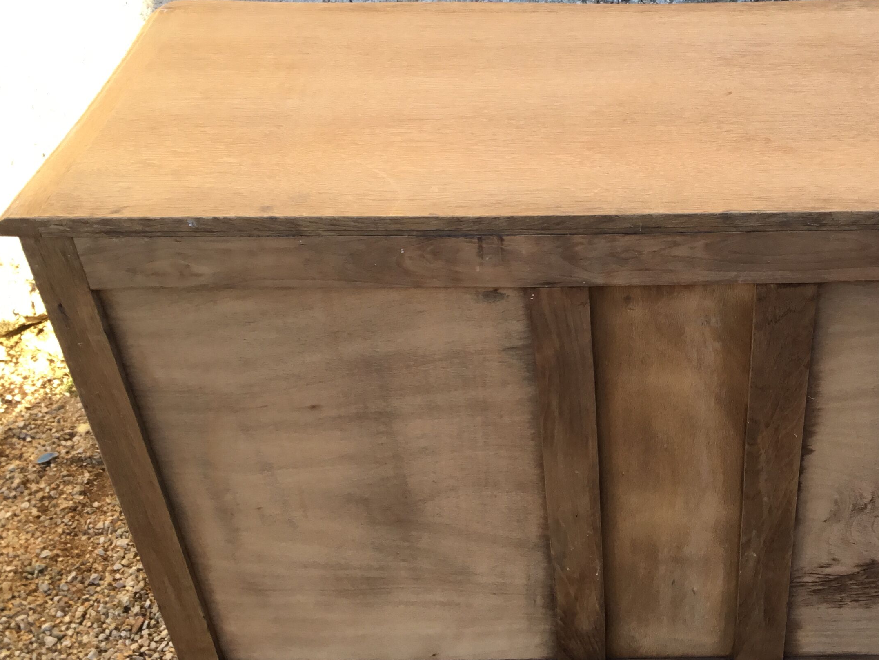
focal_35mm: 47
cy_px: 282
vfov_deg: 30.8
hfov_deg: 39.3
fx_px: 1194
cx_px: 661
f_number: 2.4
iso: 25
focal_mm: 3.3
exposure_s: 1/111
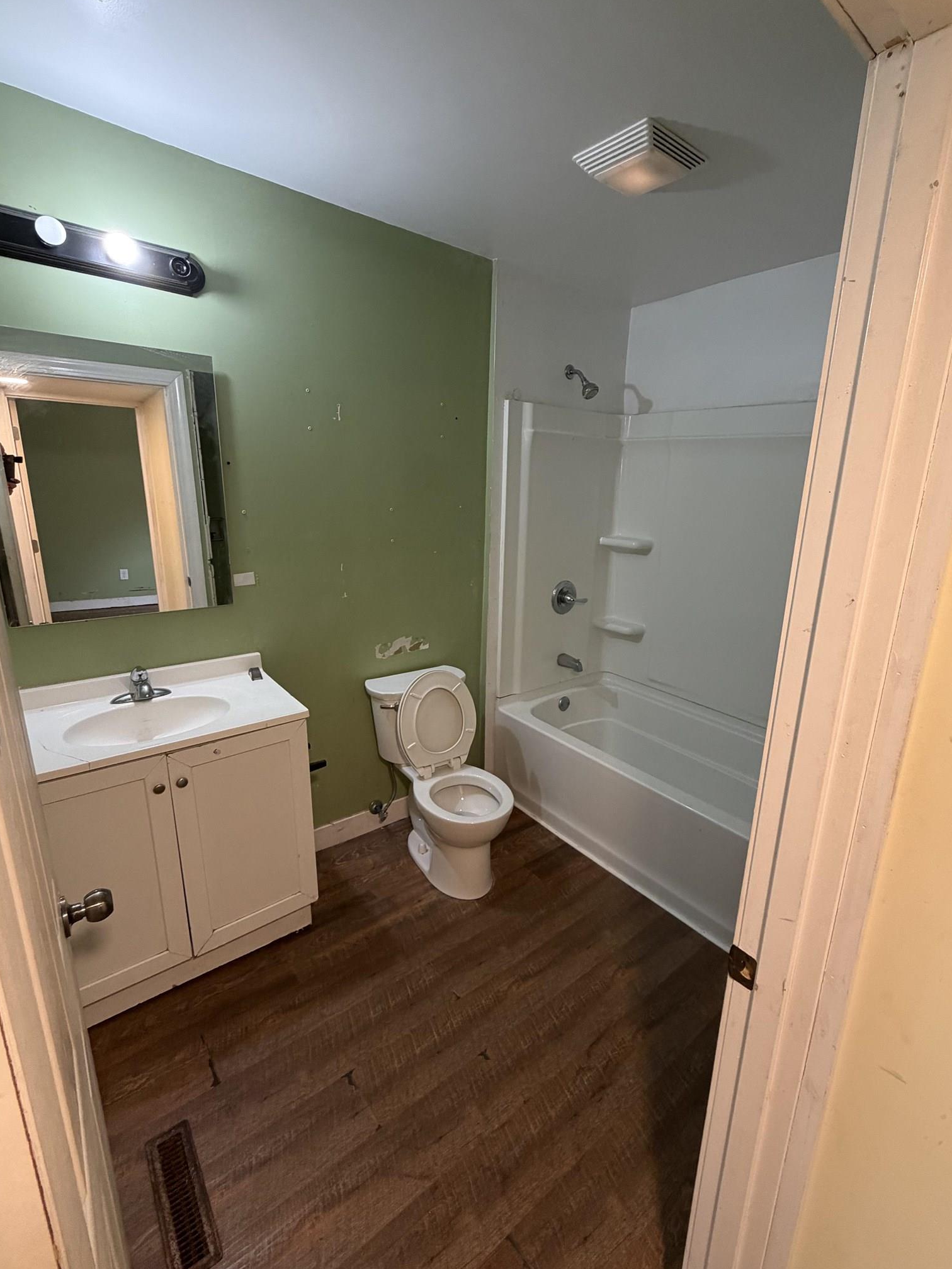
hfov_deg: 78.0
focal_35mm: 16
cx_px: 511
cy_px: 627
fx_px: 587
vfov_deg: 94.5
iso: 320
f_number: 2.2
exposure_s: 1/60
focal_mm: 2.22
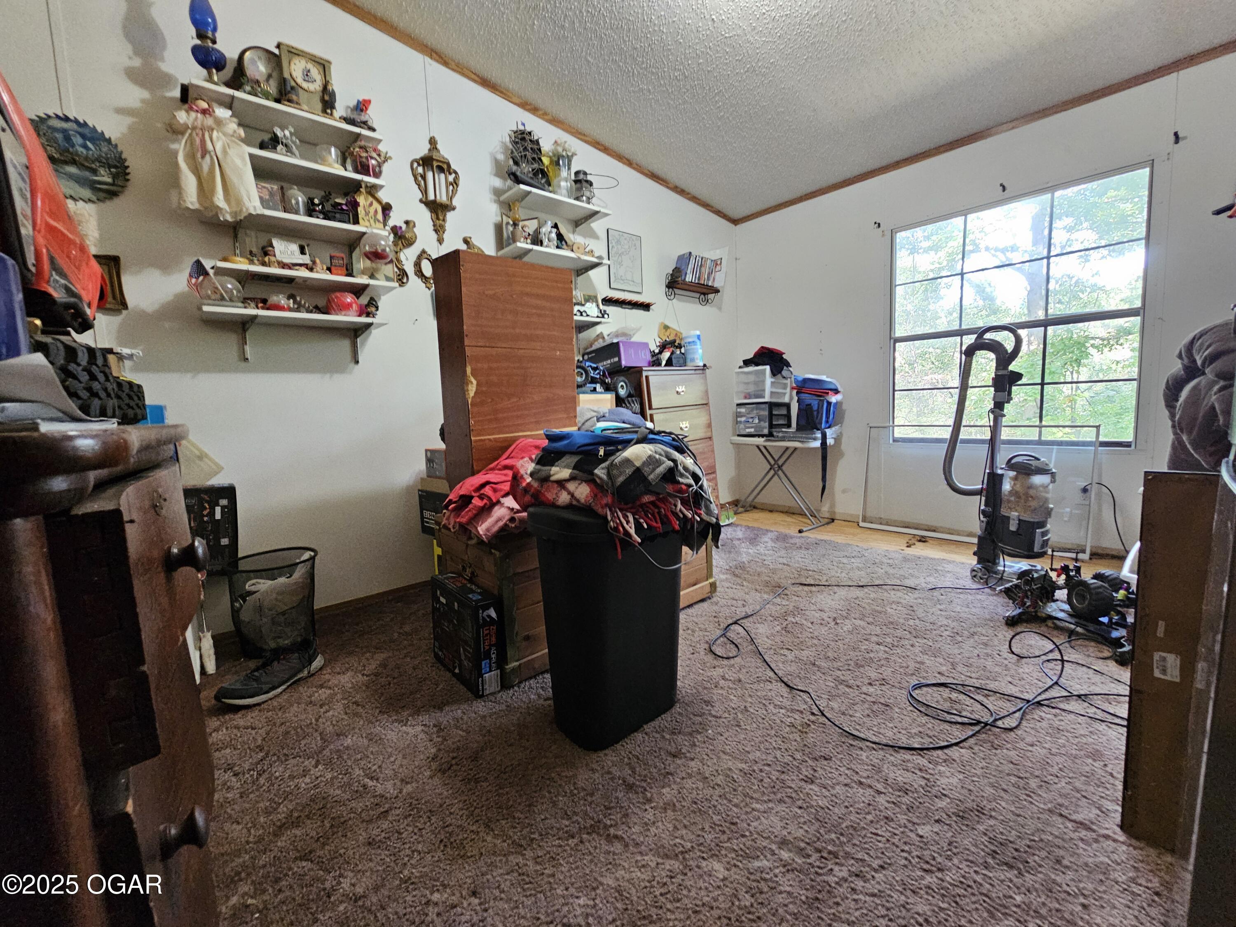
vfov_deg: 89.9
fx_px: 464
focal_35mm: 13
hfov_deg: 106.2
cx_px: 618
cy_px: 464
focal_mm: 2.2
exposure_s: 1/30
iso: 320
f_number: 2.2
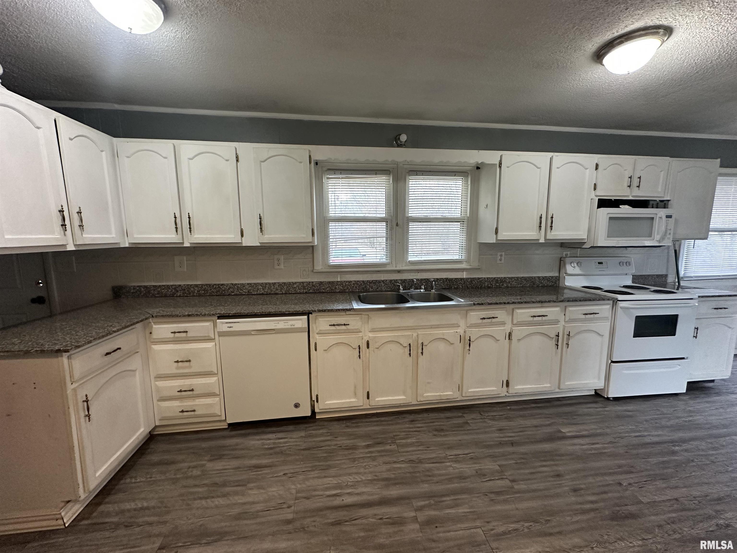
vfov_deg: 85.7
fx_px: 298
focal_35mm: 14
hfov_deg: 102.1
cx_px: 368
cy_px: 276
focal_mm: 2.22
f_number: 2.2
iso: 320
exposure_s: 1/60
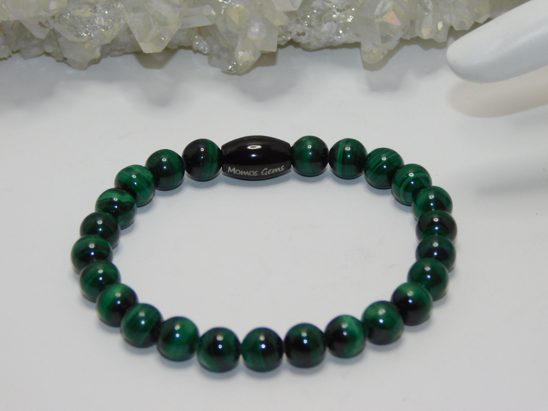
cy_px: 206
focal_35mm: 184
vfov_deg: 8.1
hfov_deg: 10.7
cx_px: 274
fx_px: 2913
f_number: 5.4
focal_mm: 32.7
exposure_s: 1/60
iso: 200
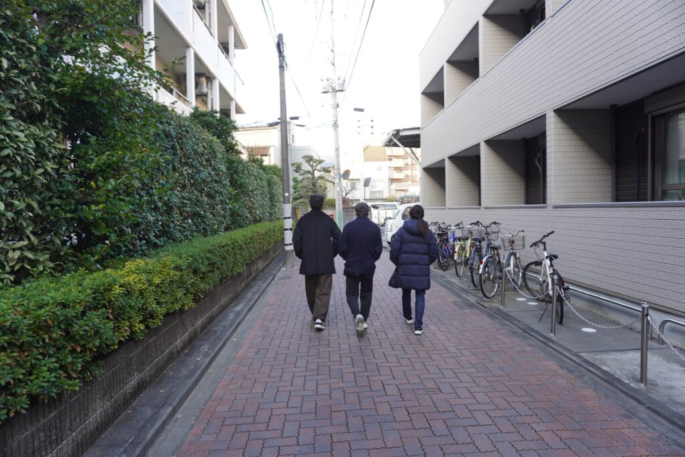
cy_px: 228
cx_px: 342
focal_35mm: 24
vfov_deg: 53.1
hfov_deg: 73.7
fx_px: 457
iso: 160
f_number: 4
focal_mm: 16
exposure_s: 1/60
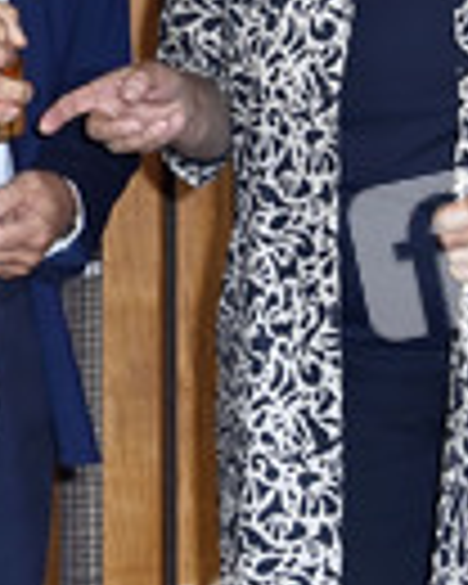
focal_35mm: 161
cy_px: 9
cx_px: 171
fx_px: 2788
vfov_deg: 11.9
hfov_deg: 9.6
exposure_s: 1/200
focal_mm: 56
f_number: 5.6
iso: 1250
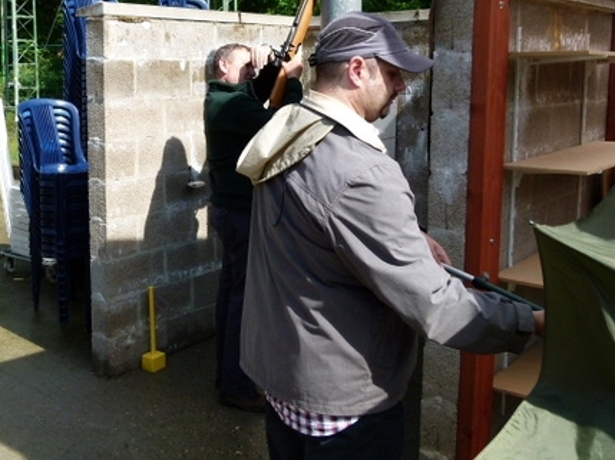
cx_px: 241
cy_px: 156
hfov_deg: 44.6
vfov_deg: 34.0
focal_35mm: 42
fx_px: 746
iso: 100
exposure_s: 1/320
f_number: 4
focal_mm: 5.3
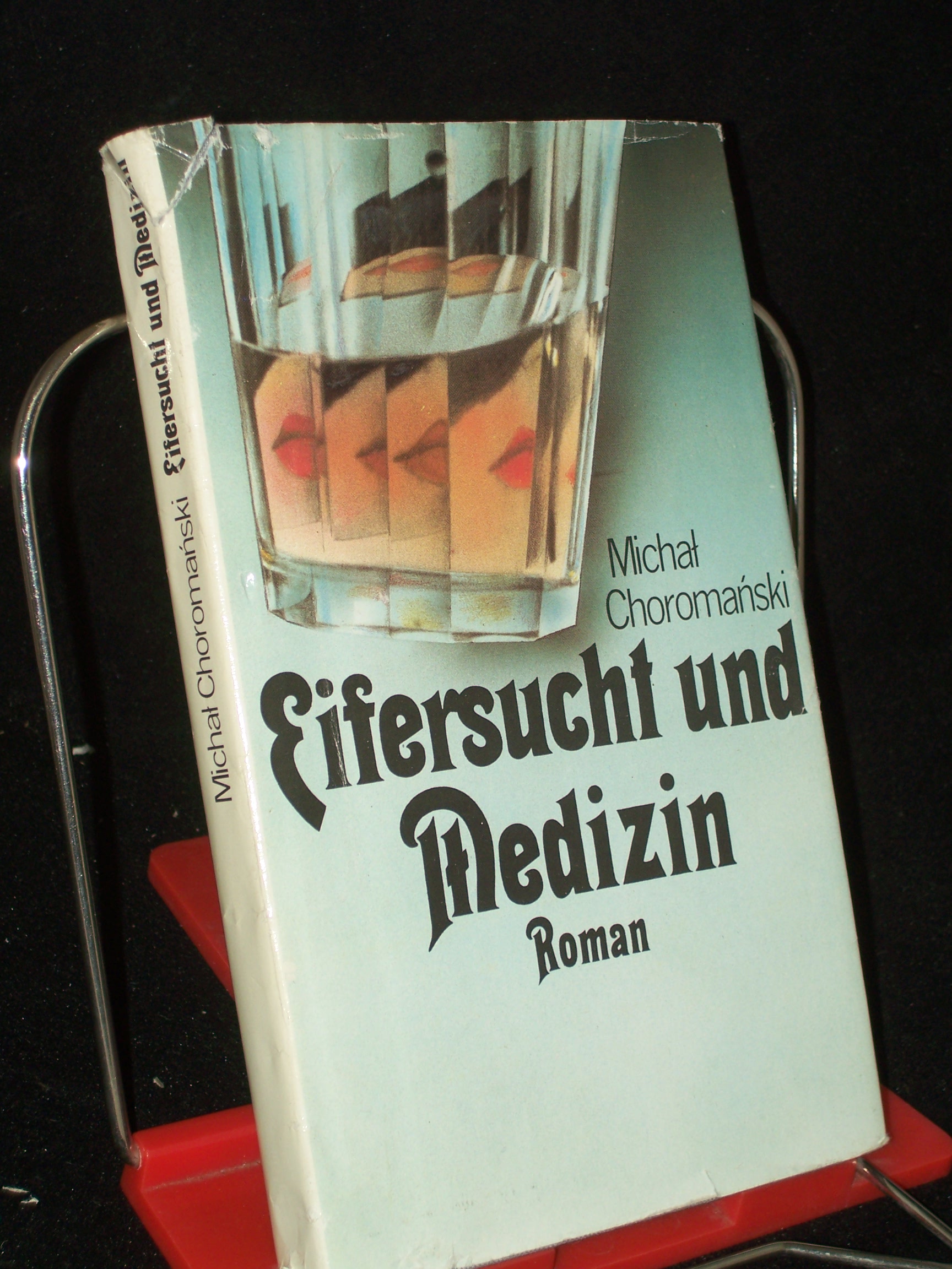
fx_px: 3007
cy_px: 634
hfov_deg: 18.0
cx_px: 476
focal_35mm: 82
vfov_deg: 23.8
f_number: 4
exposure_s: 1/80
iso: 80
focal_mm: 13.6
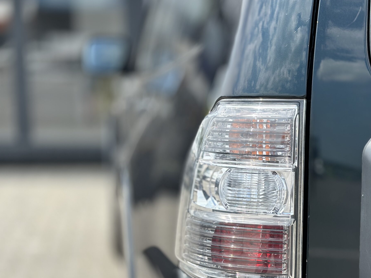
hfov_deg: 28.4
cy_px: 196
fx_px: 729
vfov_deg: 21.5
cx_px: 244
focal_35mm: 68
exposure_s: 1/3472
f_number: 1.78
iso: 100
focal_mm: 6.86
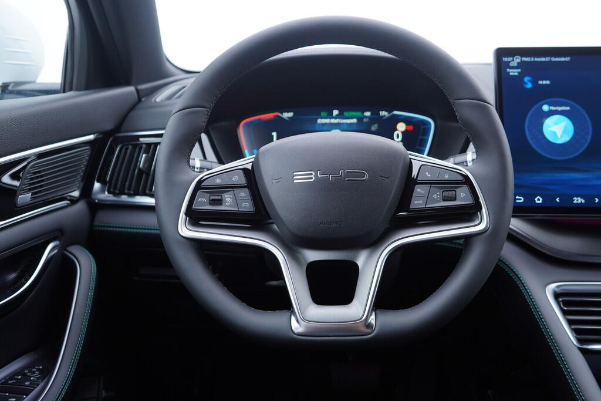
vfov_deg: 36.9
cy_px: 200
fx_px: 601
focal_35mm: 36
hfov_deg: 53.1
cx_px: 300
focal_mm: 24
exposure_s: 1/40
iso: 160
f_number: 2.8
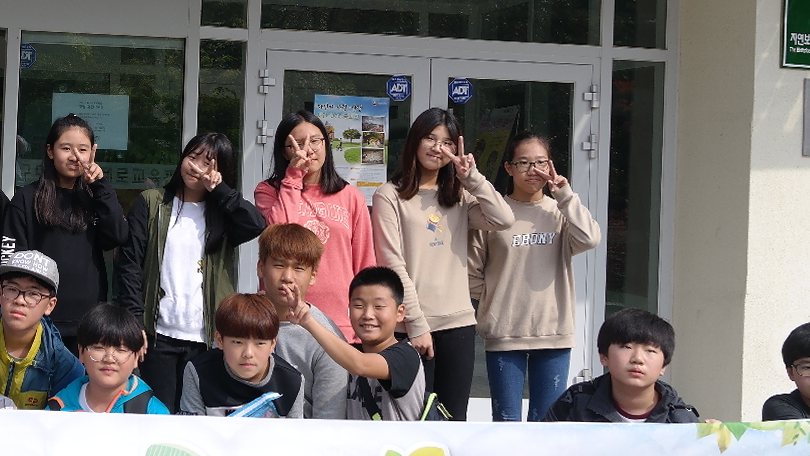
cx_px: 44
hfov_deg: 29.8
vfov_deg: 17.9
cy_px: 136
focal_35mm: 67
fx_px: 1439
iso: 100
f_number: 5.6
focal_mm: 20
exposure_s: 1/250
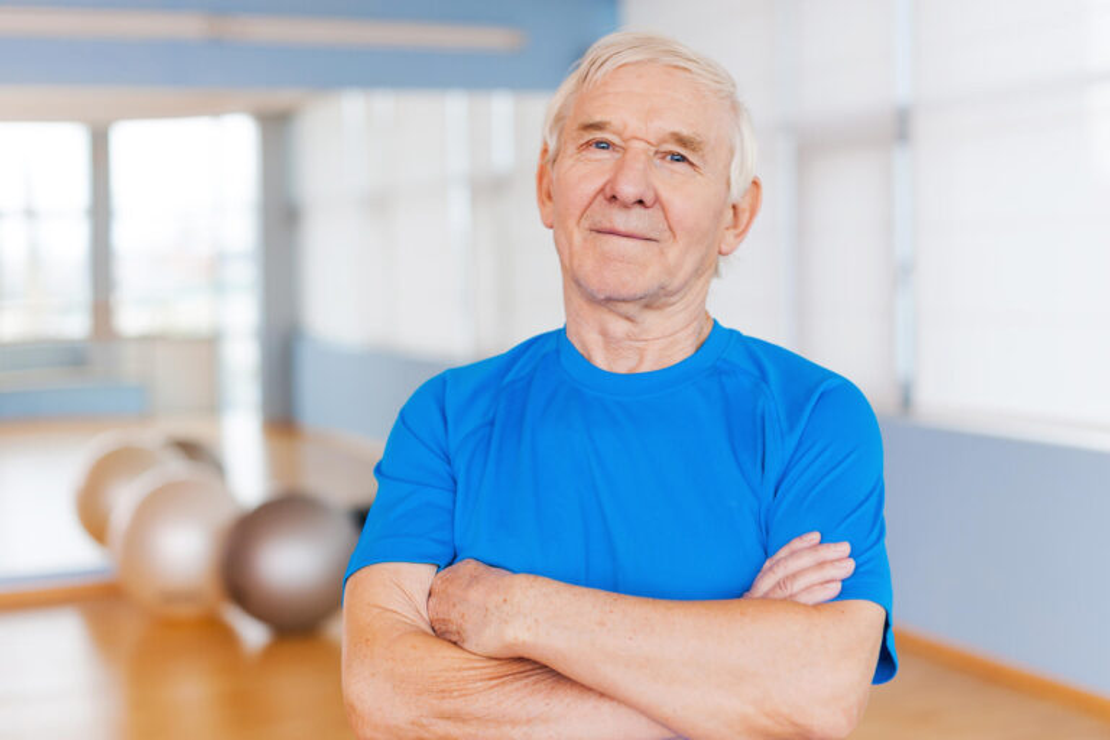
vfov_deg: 27.0
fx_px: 1542
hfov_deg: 39.6
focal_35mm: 50
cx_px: 555
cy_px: 370
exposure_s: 1/80
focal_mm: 50
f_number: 2.2
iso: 320
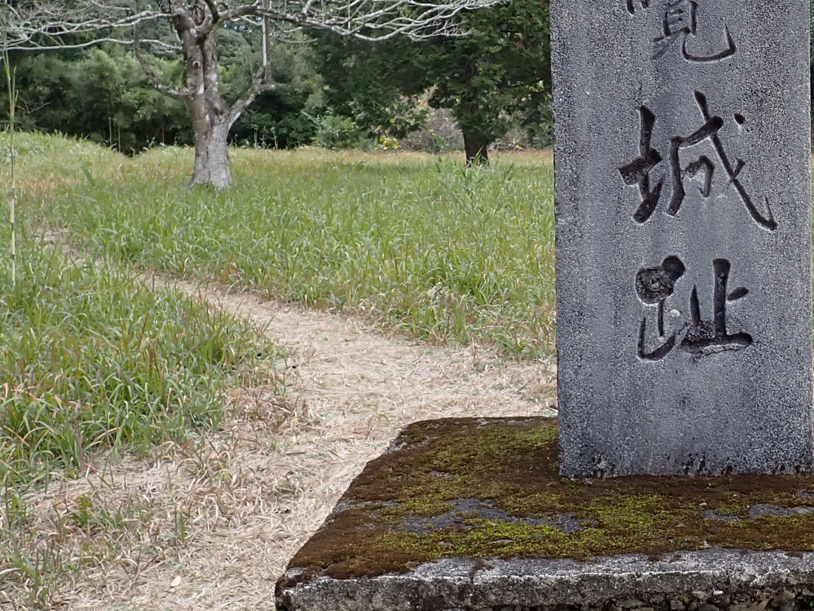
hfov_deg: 34.2
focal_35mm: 54
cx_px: 674
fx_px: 1270
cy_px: 225
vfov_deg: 26.9
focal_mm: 4.5
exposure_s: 1/160
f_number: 2.8
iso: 100
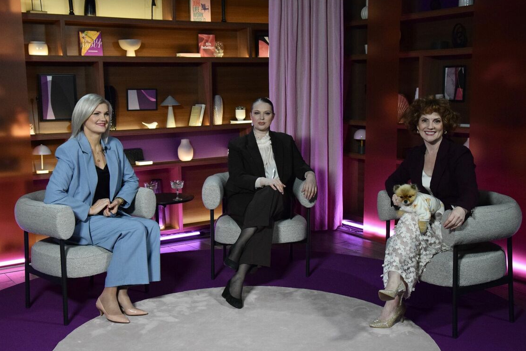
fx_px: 658
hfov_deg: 43.6
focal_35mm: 45
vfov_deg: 29.9
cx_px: 257
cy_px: 174
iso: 3200
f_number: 4
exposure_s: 1/320
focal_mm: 28
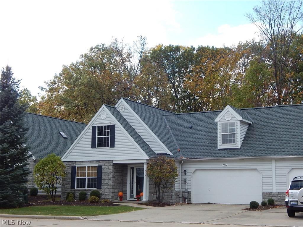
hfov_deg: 35.5
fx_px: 473
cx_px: 152
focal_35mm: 54
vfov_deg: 27.0
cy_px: 114
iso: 125
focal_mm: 9.7
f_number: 3.8
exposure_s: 1/500
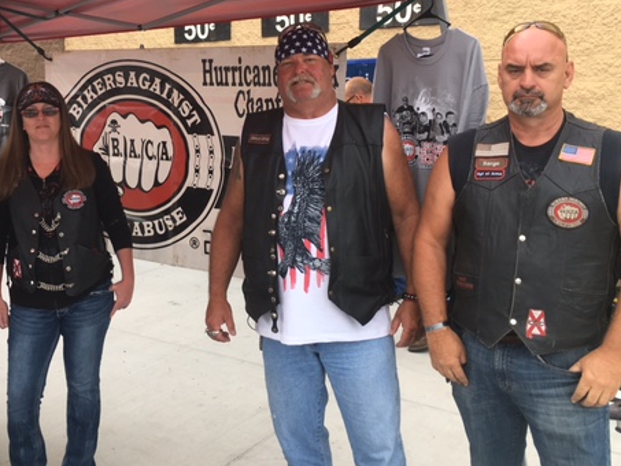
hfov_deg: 45.2
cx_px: 218
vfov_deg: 35.0
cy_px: 184
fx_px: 736
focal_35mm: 41
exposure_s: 1/351
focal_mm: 4.15
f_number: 2.2
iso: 25
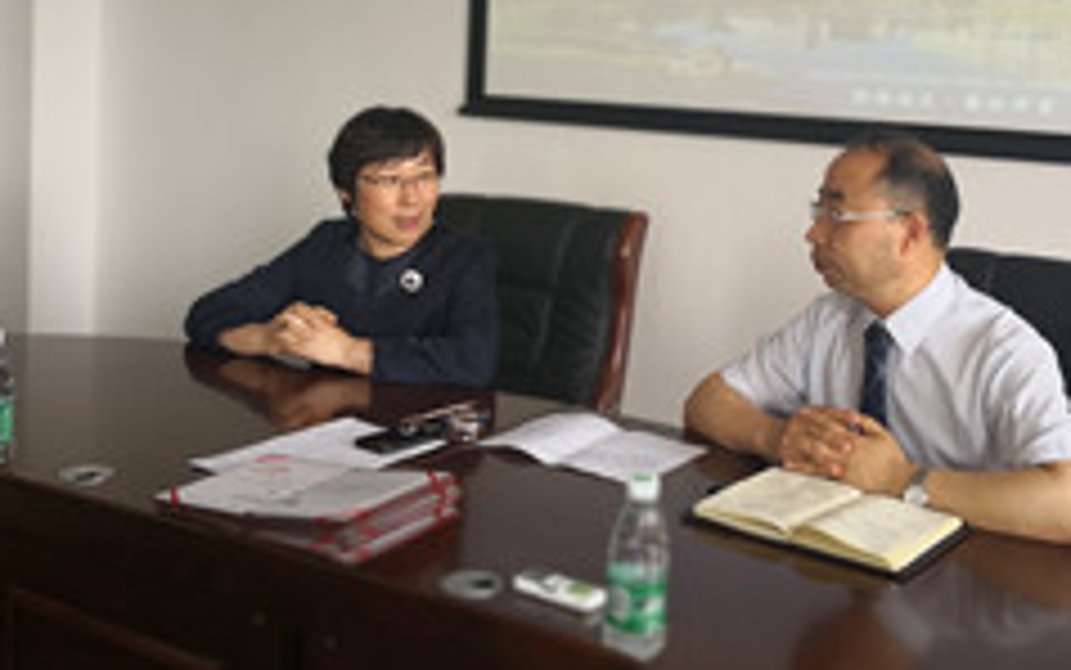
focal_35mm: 45
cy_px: 106
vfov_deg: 27.9
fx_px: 1314
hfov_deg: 43.9
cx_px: 682
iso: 64
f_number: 4
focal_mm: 3.95
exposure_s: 1/50
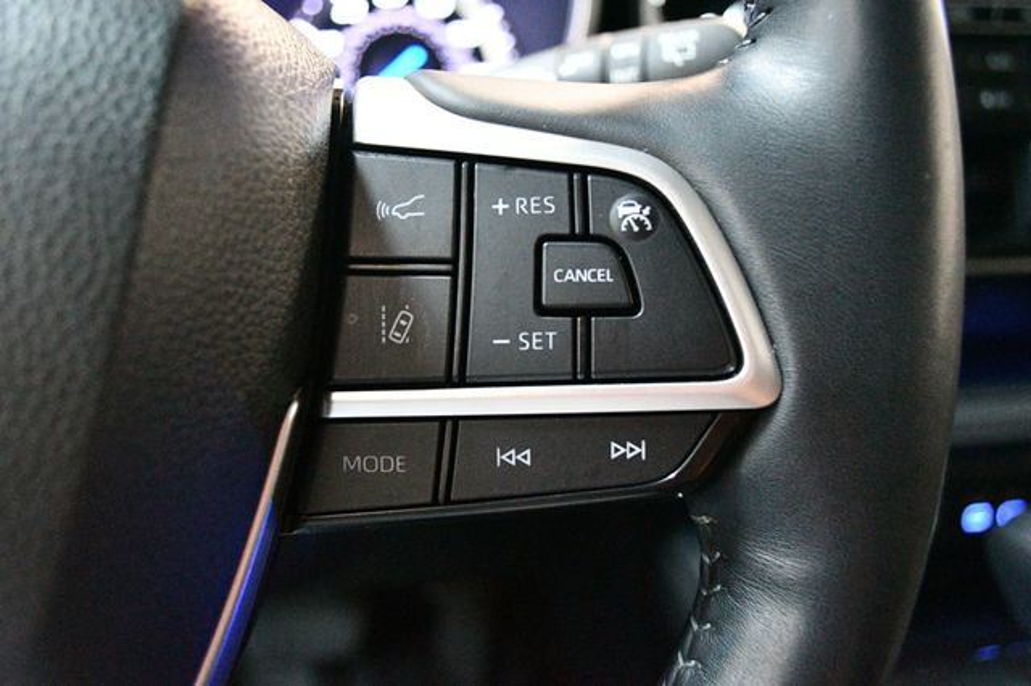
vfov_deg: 39.9
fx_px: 945
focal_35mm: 33
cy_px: 343
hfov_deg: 57.2
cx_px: 516
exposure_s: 1/40
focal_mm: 22
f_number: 3.8
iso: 12800
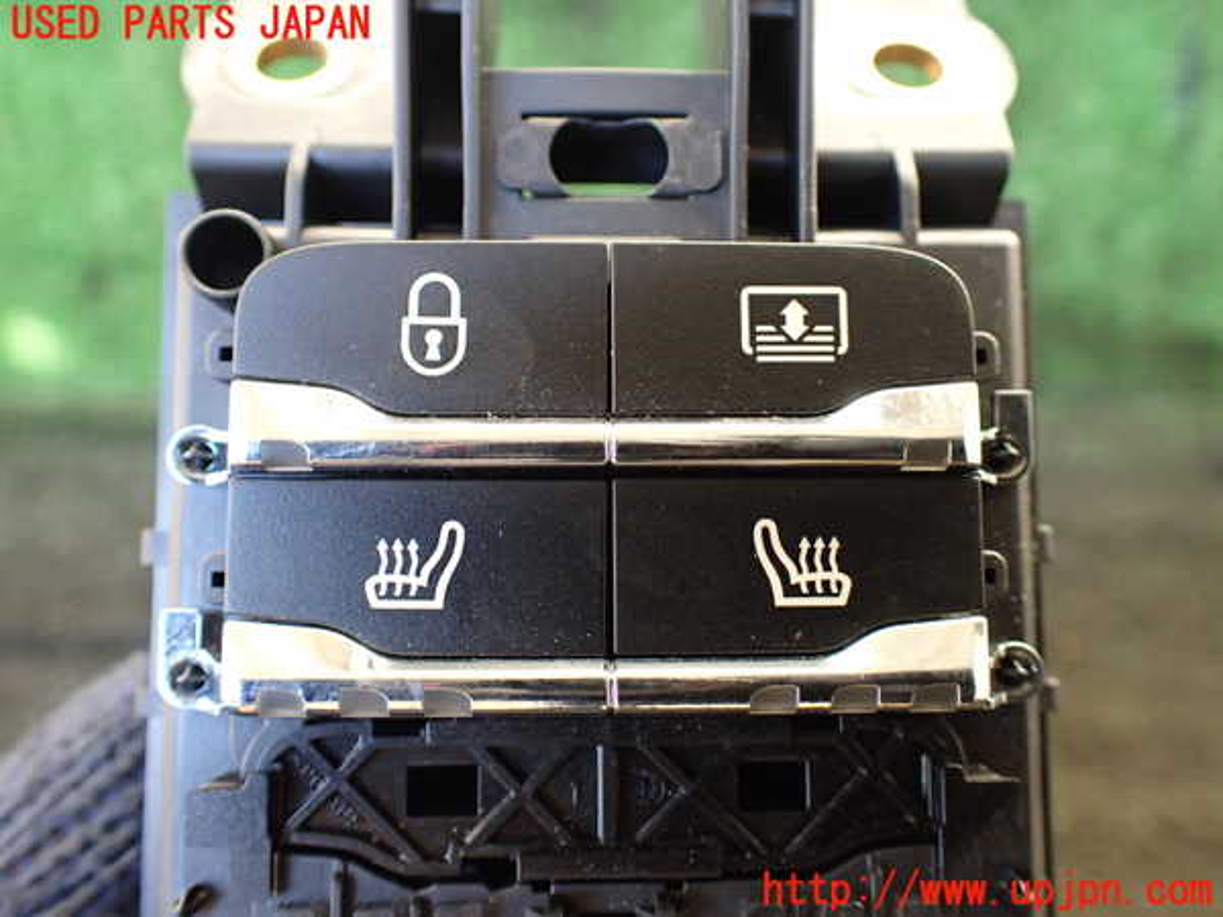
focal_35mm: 30
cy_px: 458
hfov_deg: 60.0
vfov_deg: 46.8
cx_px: 612
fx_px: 1060
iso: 400
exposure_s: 1/125
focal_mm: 5.4
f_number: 2.3
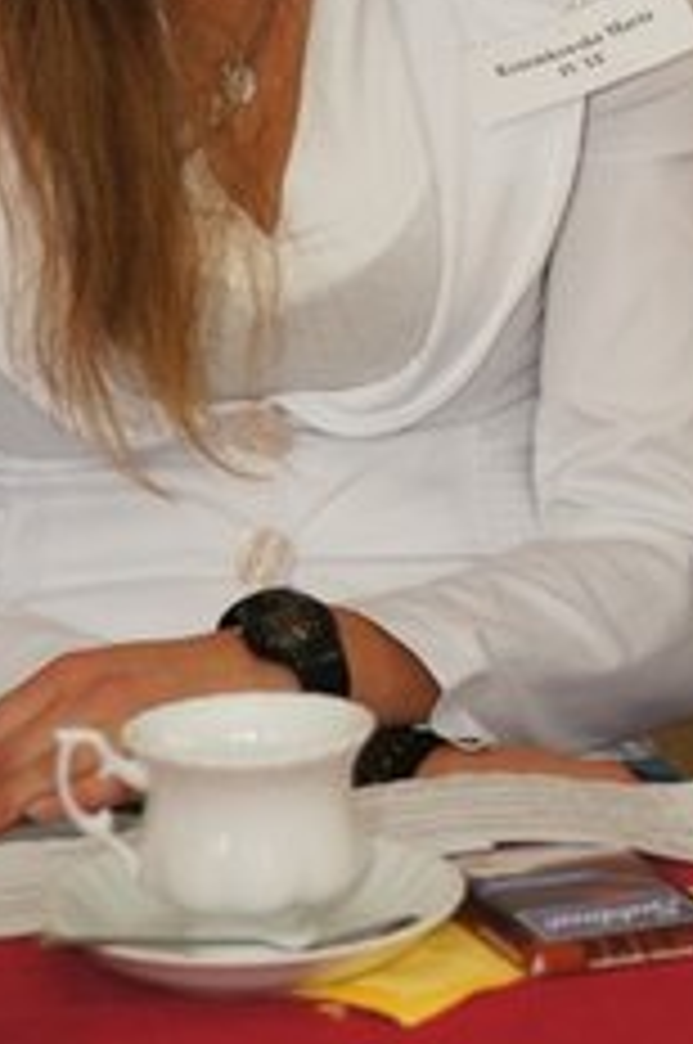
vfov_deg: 8.2
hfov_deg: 5.5
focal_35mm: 249
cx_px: 792
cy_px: -18
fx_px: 7211
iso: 400
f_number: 4
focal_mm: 70
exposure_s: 1/125
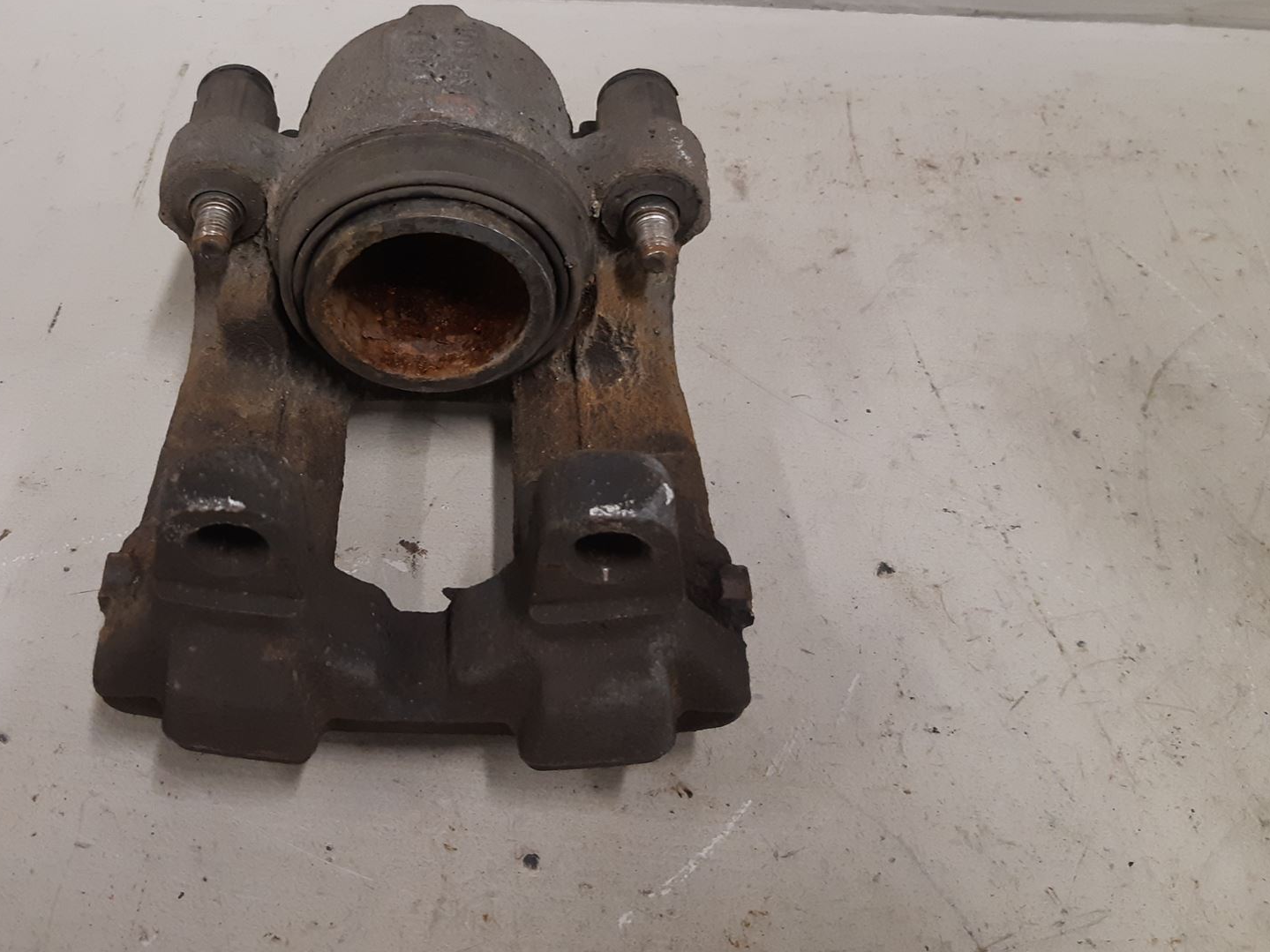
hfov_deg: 49.1
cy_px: 317
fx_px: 1357
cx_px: 398
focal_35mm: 37
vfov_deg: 38.2
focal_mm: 3.93
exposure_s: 1/50
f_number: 1.7
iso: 160
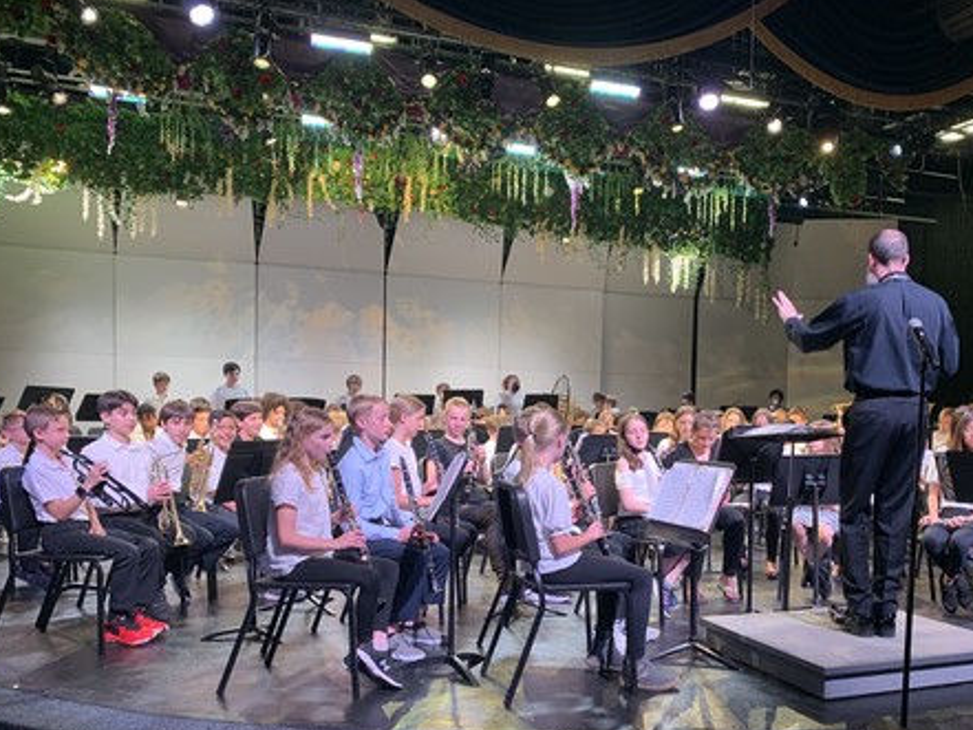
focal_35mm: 33
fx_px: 928
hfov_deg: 54.9
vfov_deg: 42.7
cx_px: 589
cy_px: 445
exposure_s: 1/60
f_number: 1.8
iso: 125
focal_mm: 4.25
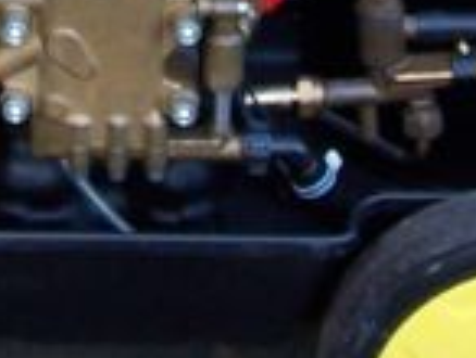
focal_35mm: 208
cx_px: 241
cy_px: -270
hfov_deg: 9.5
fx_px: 2865
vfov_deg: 7.0
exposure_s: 1/30
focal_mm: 6.3
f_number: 2.8
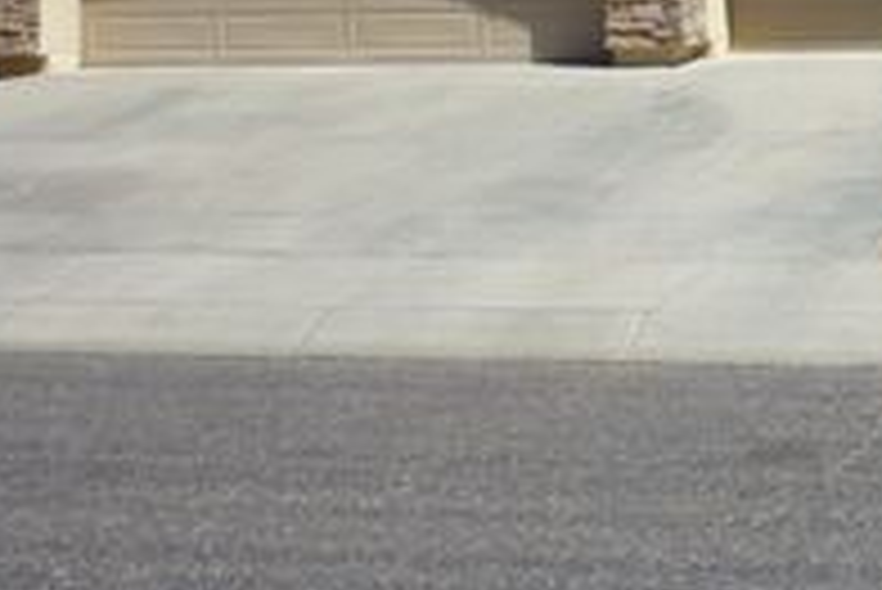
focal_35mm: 77
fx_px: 1888
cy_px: -106
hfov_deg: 24.4
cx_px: 994
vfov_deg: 17.0
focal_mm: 5.2
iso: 80
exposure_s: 1/640
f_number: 4
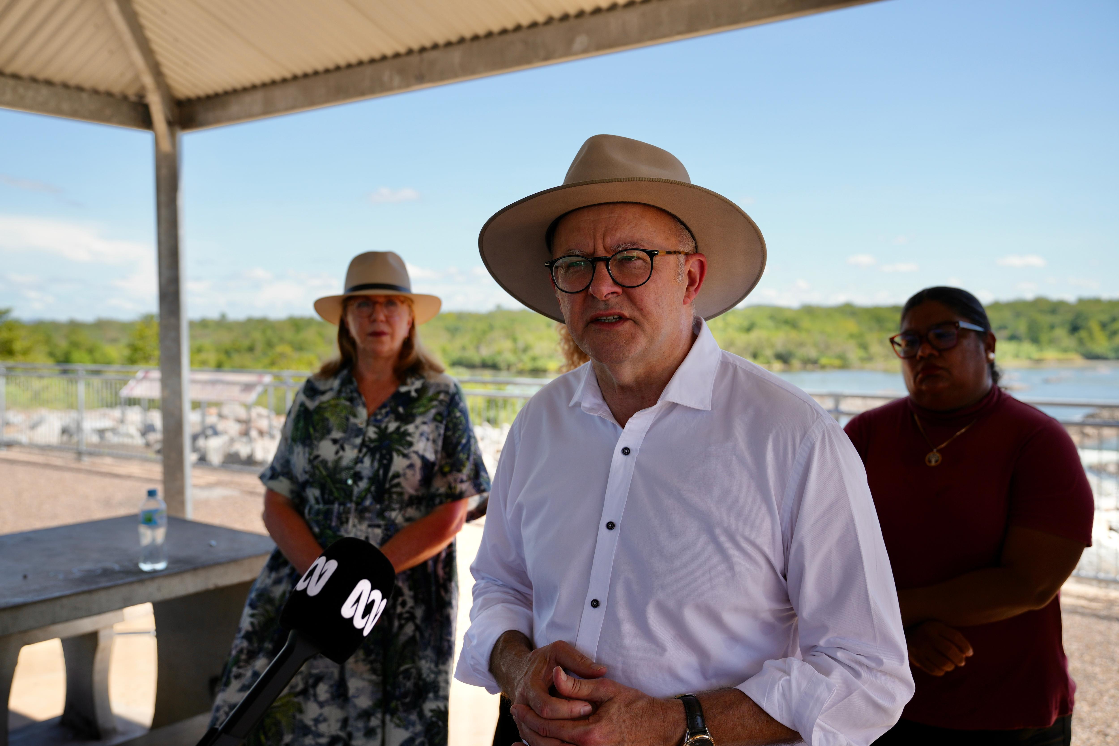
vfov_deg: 37.8
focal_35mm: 35
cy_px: 373
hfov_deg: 54.4
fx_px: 1088
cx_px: 560
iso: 100
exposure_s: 1/640
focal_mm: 35
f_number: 4.5
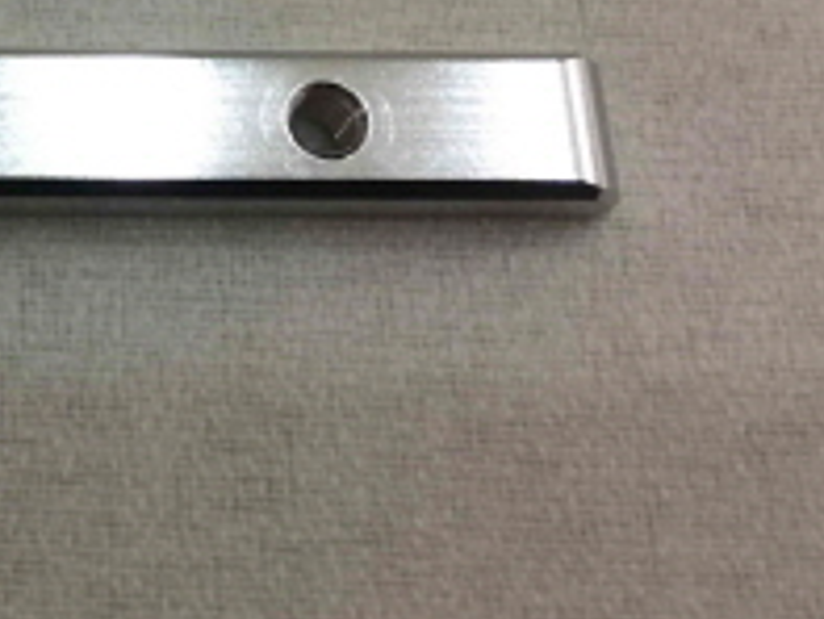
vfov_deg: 19.0
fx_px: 1834
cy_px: 138
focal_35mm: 77
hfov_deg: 23.2
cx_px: -171
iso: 125
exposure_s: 1/30
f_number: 2.2
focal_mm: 4.15
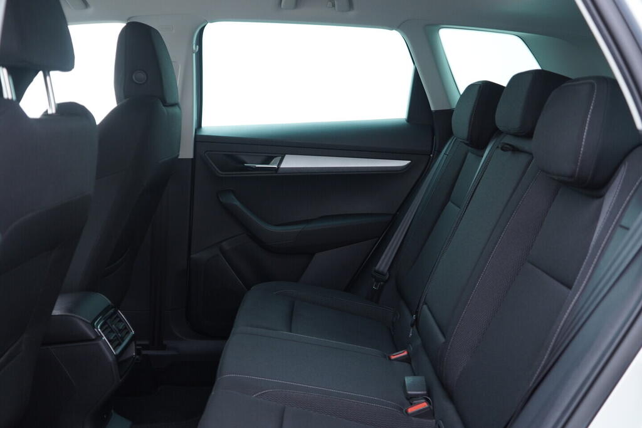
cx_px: 321
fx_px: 642
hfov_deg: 53.1
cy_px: 214
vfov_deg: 36.9
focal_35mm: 36
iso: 320
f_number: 2.8
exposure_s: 1/40
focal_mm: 24
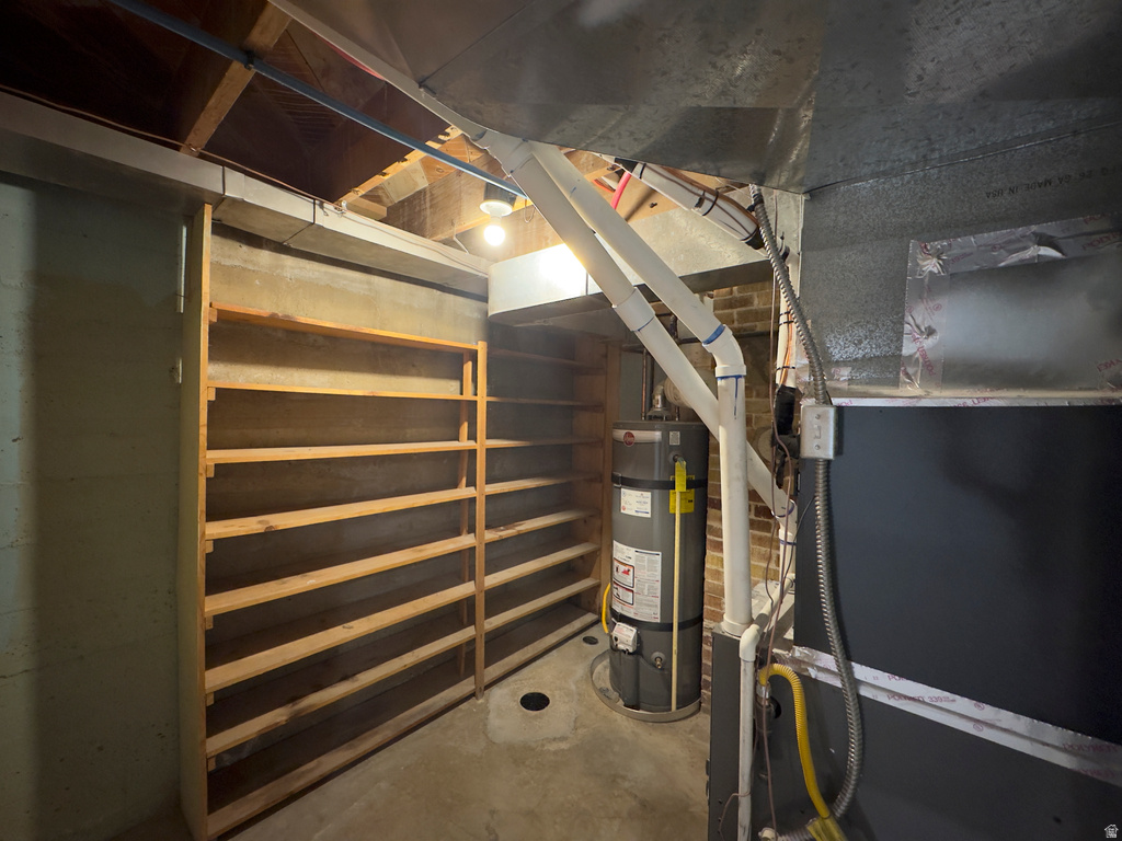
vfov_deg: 85.7
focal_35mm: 14
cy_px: 420
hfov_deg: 102.1
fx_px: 454
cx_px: 561
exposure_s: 1/60
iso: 1250
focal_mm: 2.22
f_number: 2.2
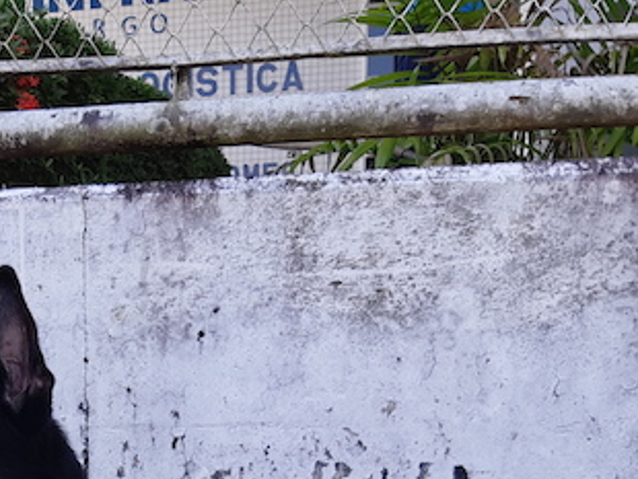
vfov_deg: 20.6
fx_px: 1236
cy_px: 569
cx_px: 8
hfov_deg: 27.4
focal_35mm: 67
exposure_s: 1/320
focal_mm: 3.93
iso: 40
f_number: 1.7
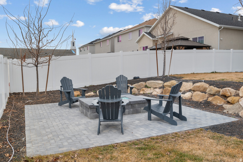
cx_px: 122
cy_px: 81
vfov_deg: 43.7
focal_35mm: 30
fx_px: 203
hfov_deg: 61.9
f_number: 8
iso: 800
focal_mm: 30
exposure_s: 1/40
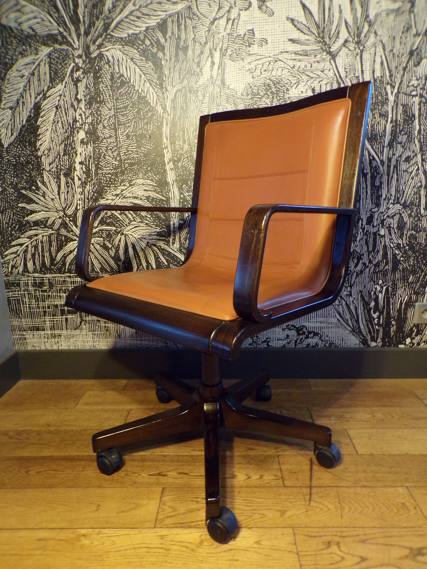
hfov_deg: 56.8
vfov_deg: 71.6
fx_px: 395
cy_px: 284
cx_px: 214
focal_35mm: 24
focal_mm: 4.3
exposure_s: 1/9
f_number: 3
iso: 400
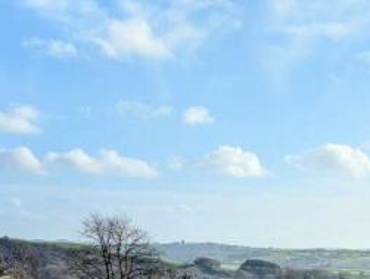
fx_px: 1188
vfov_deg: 13.3
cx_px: 71
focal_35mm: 111
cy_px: 204
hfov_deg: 17.5
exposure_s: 1/2710
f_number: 1.85
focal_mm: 6.81
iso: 58
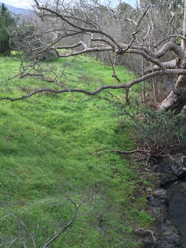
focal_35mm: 39
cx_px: 145
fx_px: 279
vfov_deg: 47.9
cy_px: 124
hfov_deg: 35.8
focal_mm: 4.15
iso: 25
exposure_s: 1/284
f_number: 2.2
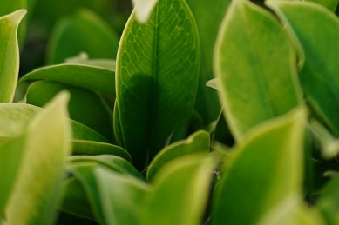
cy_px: -218
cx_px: 174
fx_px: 3294
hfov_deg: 5.9
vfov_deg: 3.9
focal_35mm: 350
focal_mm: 85
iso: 100
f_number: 1.8
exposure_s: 1/320
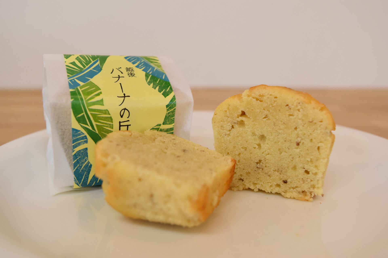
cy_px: 129
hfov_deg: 51.3
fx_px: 404
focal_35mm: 38
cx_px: 194
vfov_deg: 35.5
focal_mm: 25
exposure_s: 1/125
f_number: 5.6
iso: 450
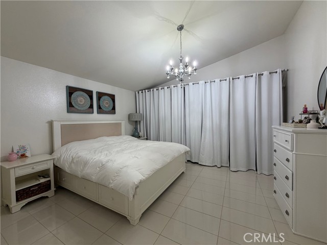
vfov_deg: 85.7
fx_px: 132
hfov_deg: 102.1
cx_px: 164
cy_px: 122
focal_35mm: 14
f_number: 2.2
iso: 250
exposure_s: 1/120
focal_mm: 2.22
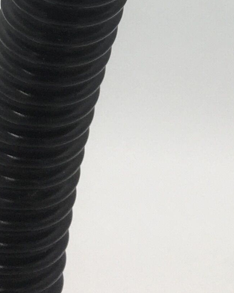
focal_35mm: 140
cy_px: -257
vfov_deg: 12.4
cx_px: 236
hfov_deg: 10.9
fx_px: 1212
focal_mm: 4.15
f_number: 2.2
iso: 25
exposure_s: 1/143
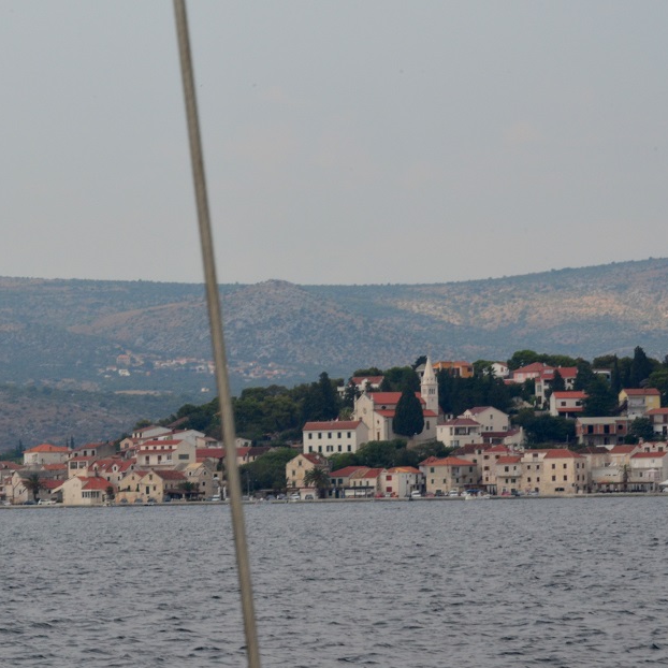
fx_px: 4105
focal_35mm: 188
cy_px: 321
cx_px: 292
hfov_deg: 9.3
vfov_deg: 9.3
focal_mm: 92
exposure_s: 1/60
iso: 500
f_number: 32
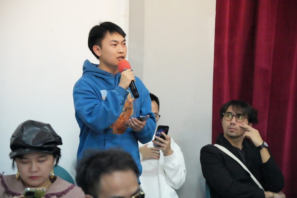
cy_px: 99
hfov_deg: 13.9
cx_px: 148
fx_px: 1221
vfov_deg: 9.3
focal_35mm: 148
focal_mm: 148
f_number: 7.1
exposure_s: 1/250
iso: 32000
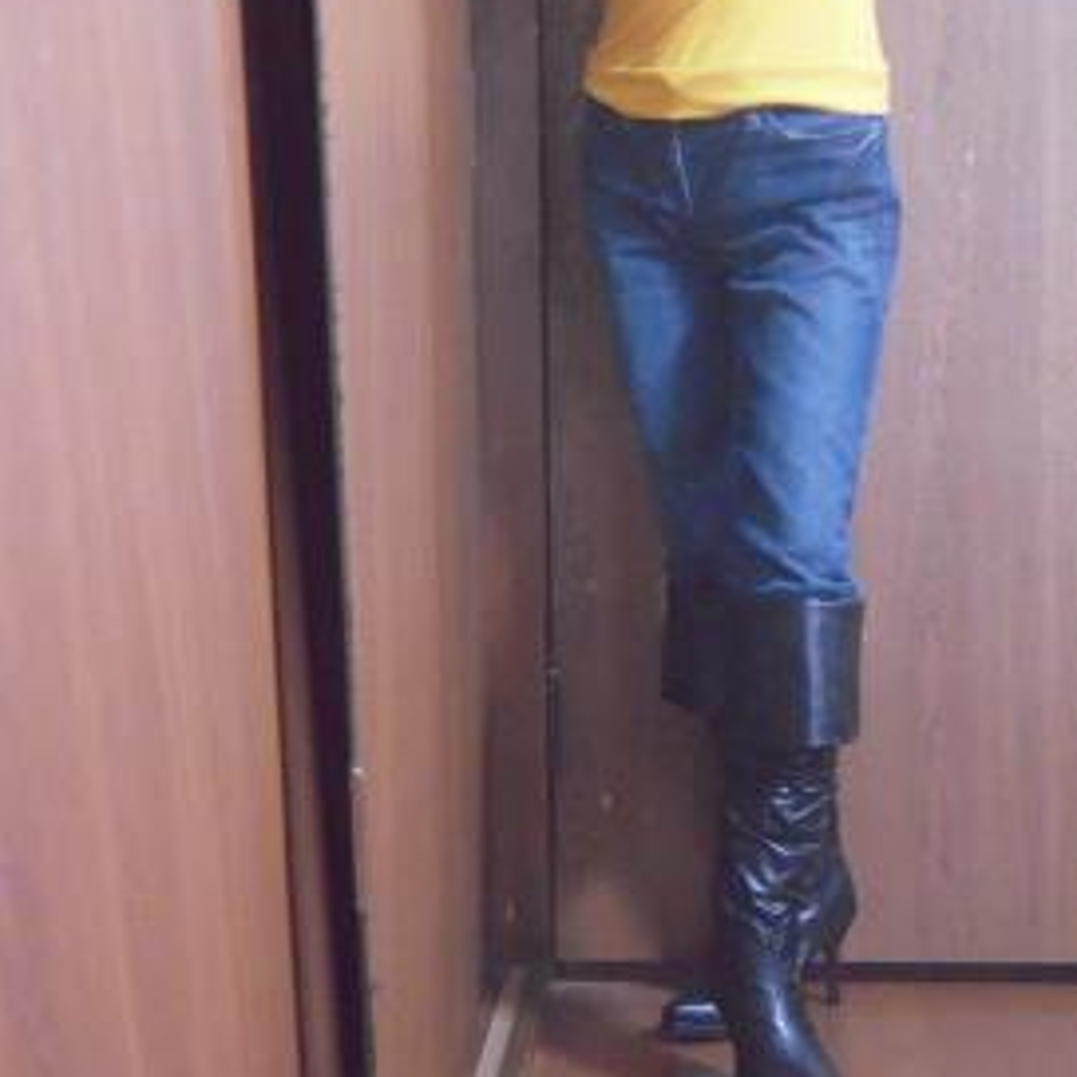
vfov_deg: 21.1
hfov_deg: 21.1
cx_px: 538
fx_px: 2886
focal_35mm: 82
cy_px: 414
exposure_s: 1/10
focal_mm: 12.3
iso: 1600
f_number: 4.2
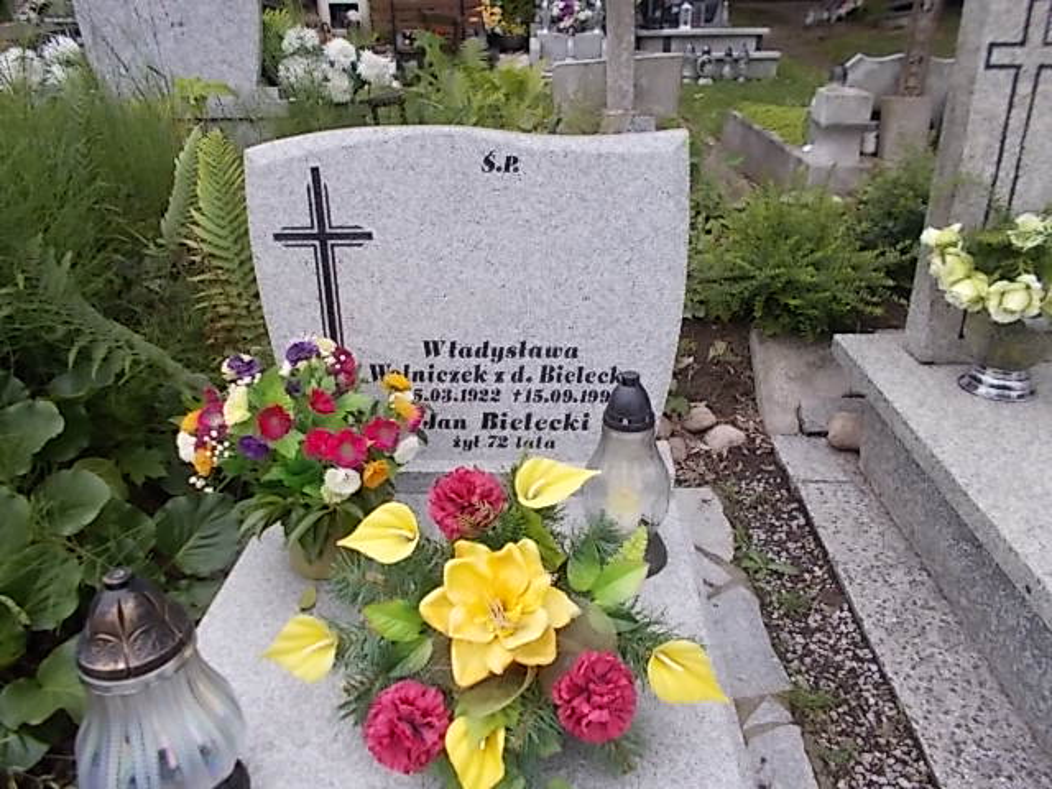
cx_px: 526
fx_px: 790
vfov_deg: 53.1
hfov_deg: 67.3
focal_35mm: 26
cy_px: 394
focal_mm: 4.6
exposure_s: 1/250
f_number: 3.2
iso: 80
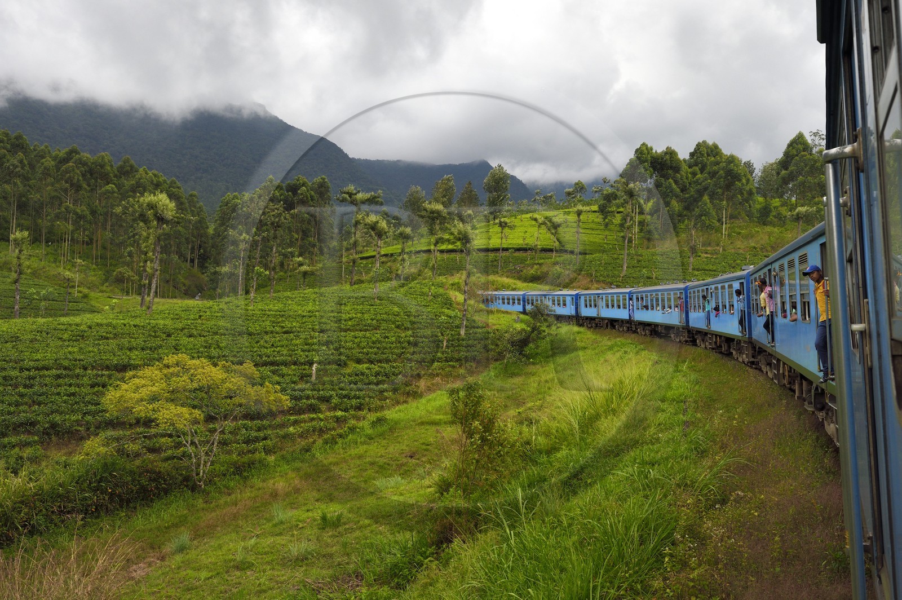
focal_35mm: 28
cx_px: 451
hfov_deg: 65.5
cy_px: 300
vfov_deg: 46.3
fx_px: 701
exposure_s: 1/1250
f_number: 9
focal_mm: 28
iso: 800
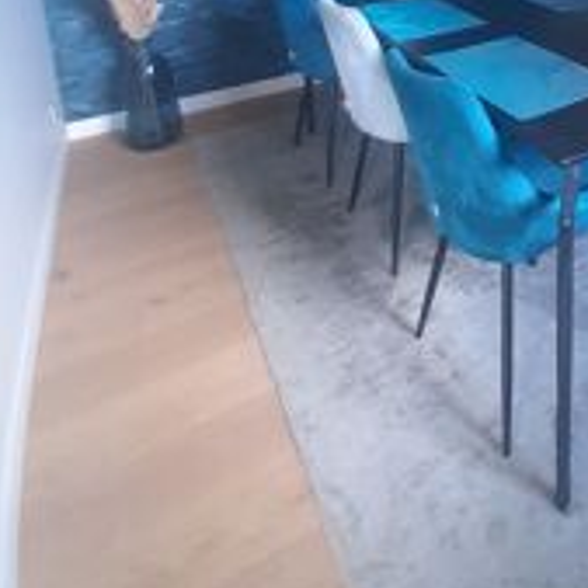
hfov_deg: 48.7
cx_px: 546
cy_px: -43
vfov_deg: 44.1
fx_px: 557
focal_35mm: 29
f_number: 2.2
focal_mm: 1.42
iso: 250
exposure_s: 1/25
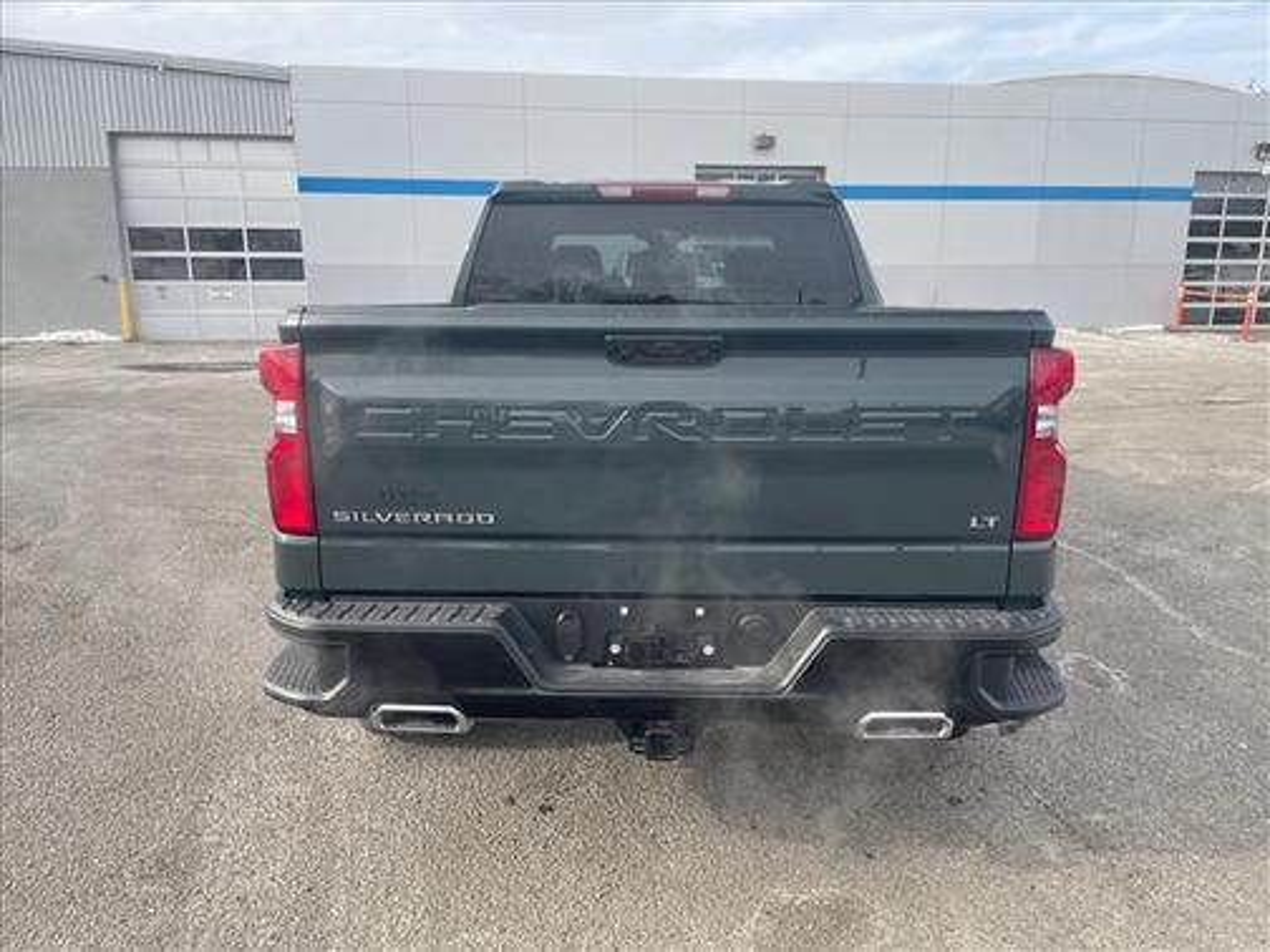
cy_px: 476
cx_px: 635
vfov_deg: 53.1
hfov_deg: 67.3
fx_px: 954
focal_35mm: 26
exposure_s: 1/553
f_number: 1.6
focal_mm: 4.2
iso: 32
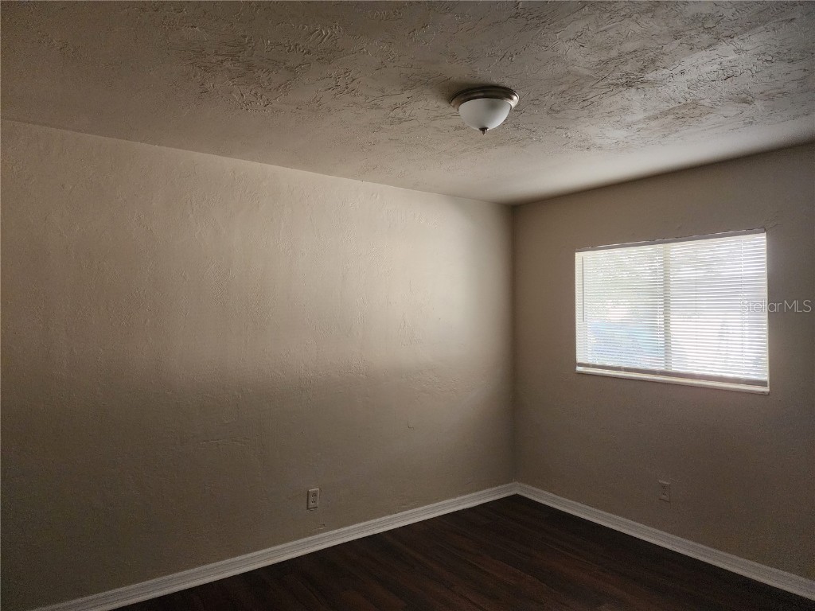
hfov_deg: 73.9
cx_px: 408
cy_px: 306
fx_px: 542
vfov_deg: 58.9
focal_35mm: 23
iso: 500
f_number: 1.8
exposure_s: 1/120
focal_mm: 6.4
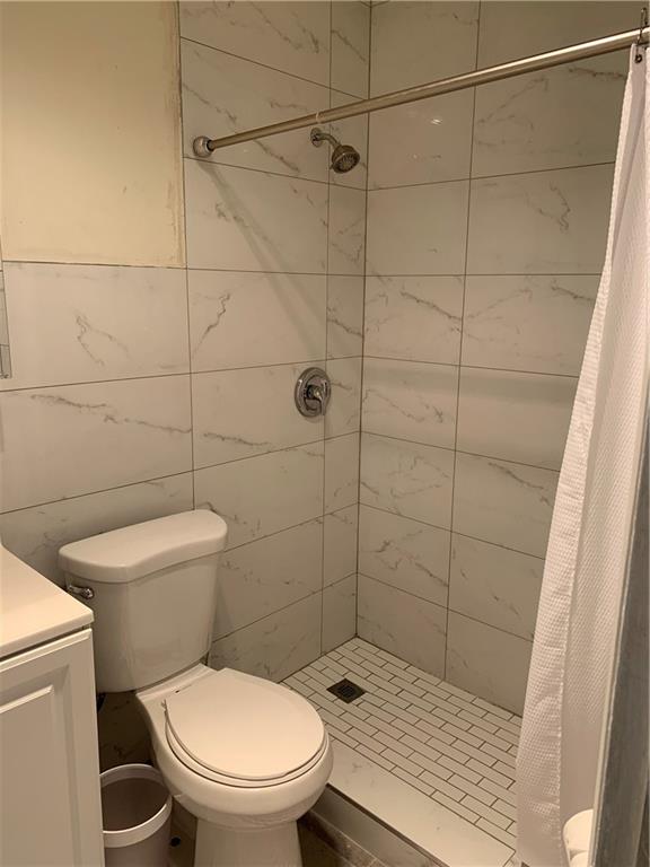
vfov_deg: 67.3
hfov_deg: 53.1
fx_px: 651
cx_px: 325
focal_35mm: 26
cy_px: 434
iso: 64
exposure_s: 1/60
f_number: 1.8
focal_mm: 4.25
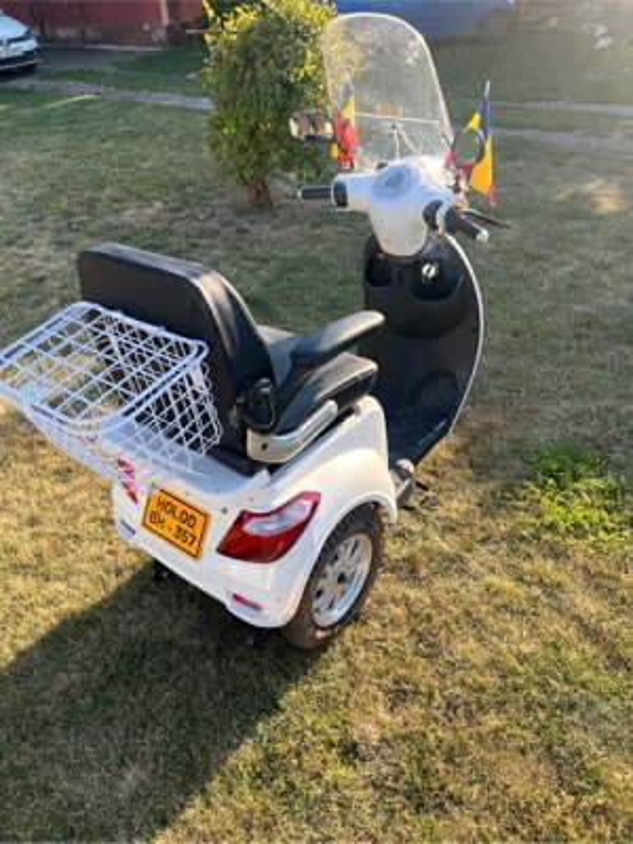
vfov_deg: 67.3
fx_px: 634
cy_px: 422
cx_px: 316
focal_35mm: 26
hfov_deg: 53.1
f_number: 1.5
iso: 50
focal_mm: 5.7
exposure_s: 1/814
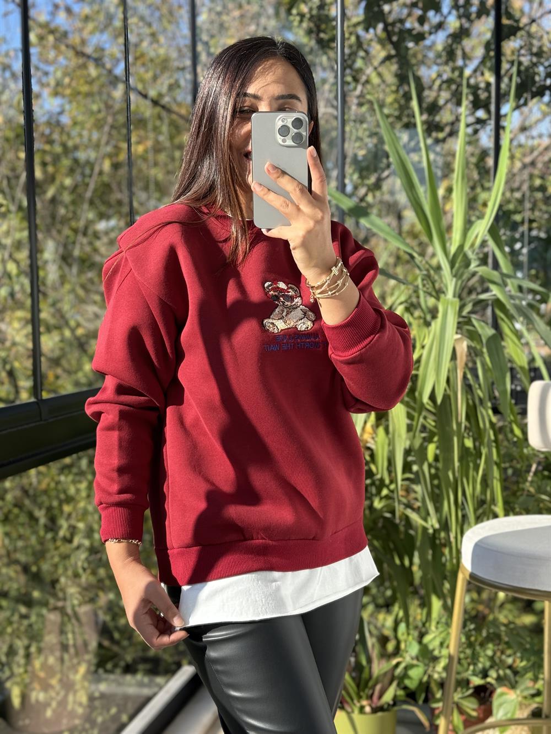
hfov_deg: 30.3
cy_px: 367
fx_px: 1019
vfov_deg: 39.7
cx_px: 276
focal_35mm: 48
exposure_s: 1/507
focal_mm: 6.76
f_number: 1.78
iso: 64
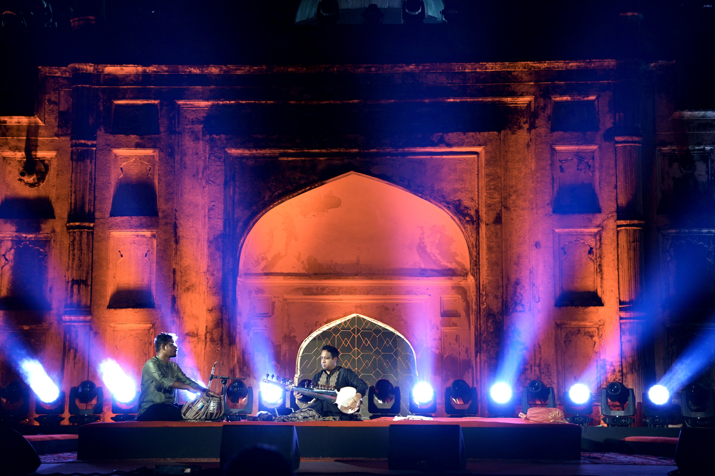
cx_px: 358
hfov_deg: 32.8
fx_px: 1215
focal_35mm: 61
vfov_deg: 22.2
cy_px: 238
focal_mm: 61.2
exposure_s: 1/160
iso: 320
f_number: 2.8
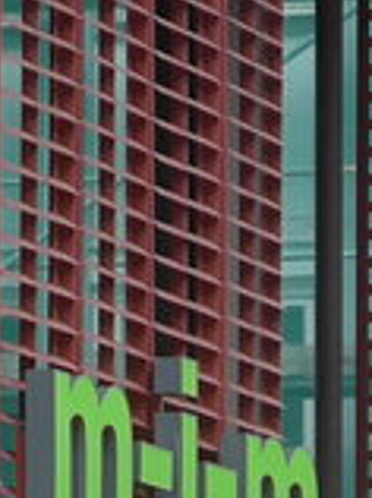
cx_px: 218
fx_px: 8750
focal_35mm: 609
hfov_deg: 2.4
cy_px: 987
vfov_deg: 3.2
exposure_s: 1/200
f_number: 4.4
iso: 160
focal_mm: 16
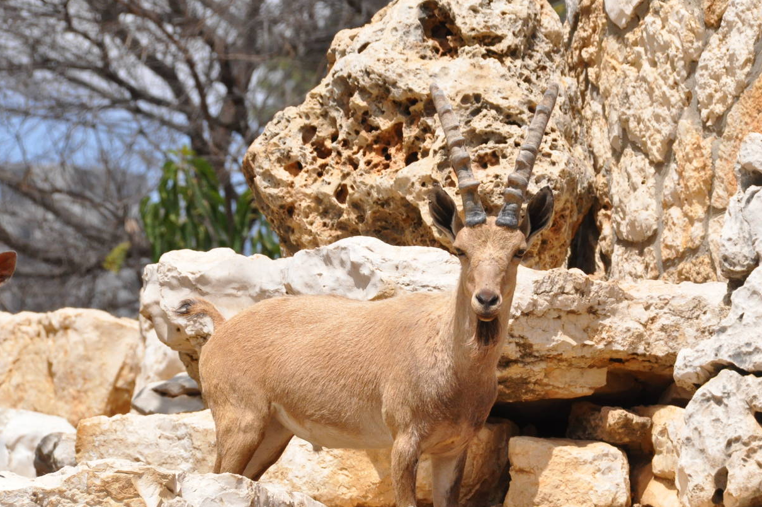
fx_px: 8175
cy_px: 319
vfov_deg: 3.5
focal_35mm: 387
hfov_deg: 5.3
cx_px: 450
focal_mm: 195
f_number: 10
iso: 1000
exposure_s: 1/1600
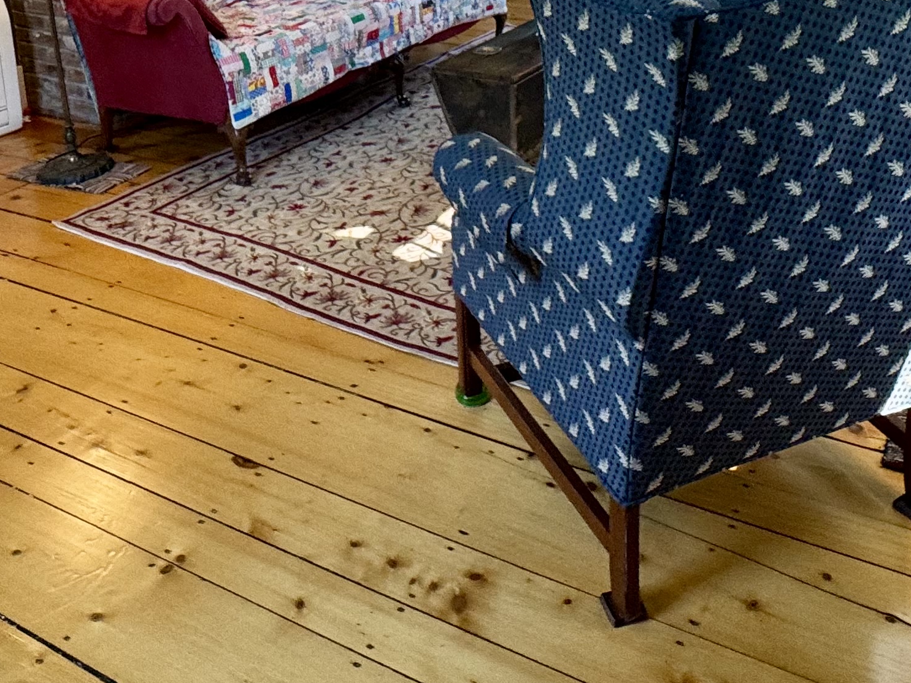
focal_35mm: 38
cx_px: 497
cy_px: -9
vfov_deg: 34.2
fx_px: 1000
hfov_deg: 48.9
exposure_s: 1/120
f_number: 2.2
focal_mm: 2.22
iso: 125
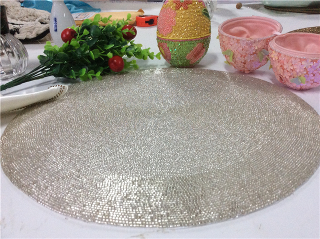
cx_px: 160
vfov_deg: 44.1
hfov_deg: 56.9
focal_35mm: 32
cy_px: 120
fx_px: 295
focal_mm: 3.3
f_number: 2.4
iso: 125
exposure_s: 1/25
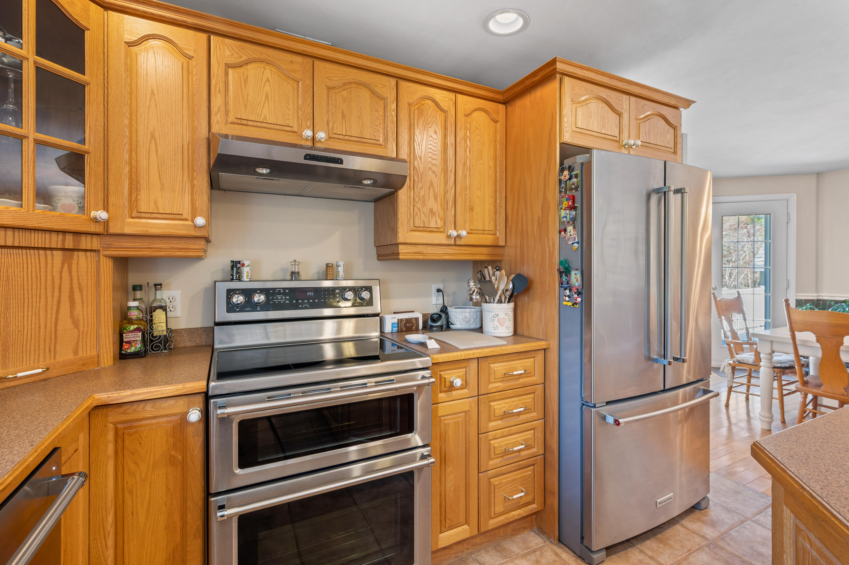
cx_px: 424
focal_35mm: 16
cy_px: 282
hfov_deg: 95.0
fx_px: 389
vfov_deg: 72.0
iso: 250
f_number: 7.1
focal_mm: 16.5
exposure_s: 6
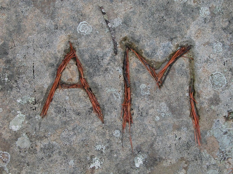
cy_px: 87
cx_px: 116
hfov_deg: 26.7
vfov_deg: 20.2
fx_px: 491
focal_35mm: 73
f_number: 4.7
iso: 100
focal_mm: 18.8
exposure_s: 1/125
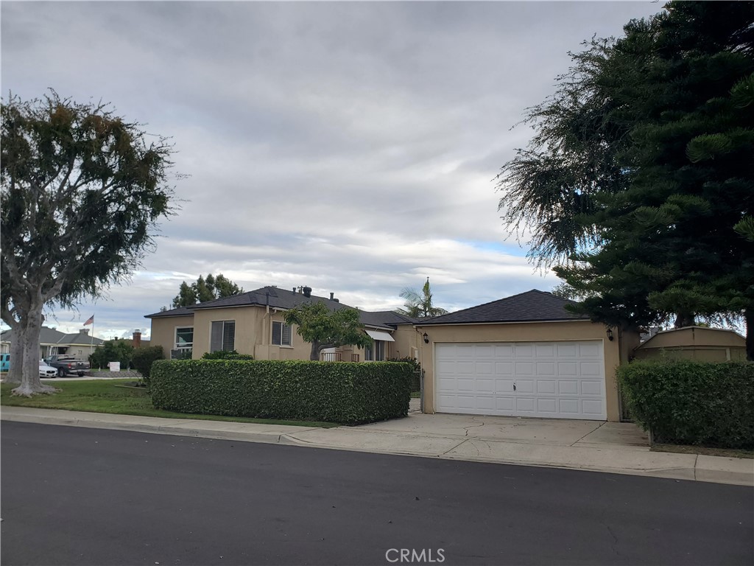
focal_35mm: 26
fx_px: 566
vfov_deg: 53.1
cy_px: 283
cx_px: 377
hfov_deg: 67.3
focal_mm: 4.3
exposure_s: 1/492
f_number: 2.4
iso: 50
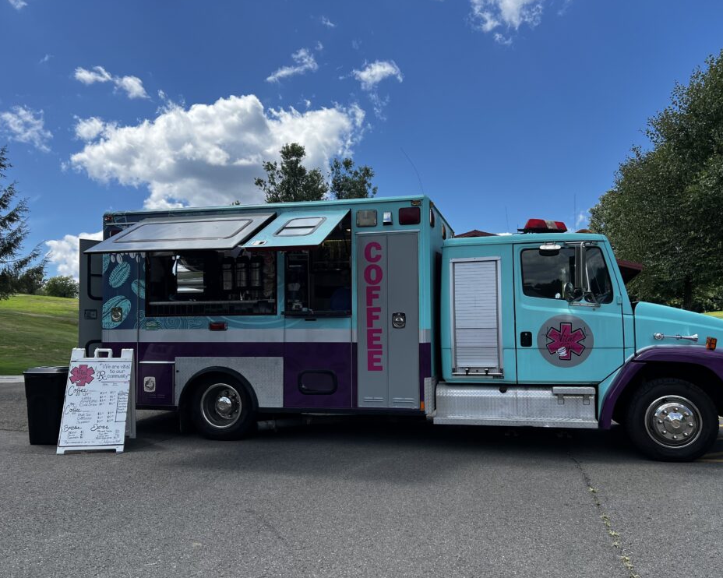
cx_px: 380
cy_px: 295
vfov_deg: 51.5
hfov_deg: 62.2
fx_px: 599
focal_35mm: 28
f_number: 1.5
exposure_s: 1/3704
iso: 50
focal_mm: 5.7
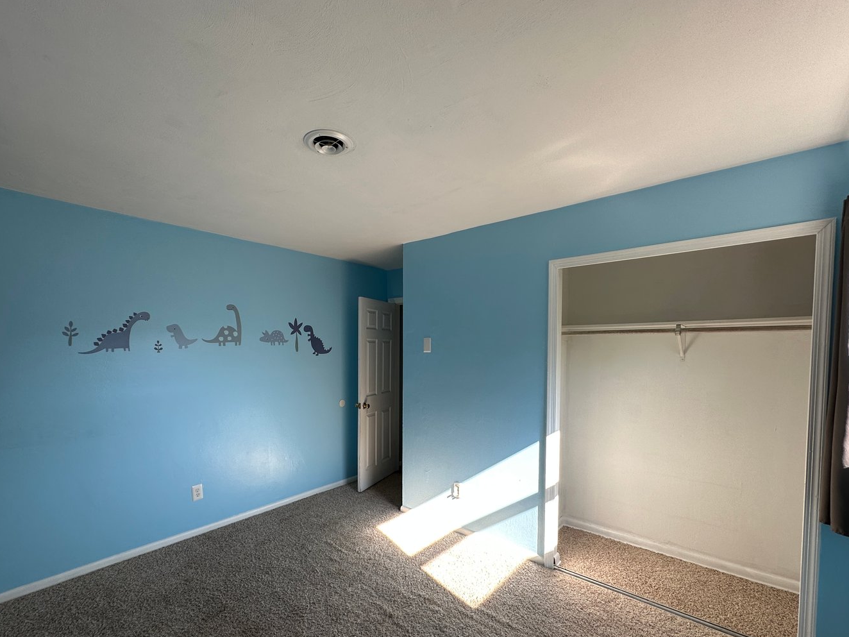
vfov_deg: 77.7
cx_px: 406
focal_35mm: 16
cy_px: 361
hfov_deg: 94.4
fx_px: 392
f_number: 2.2
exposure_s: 1/115
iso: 40
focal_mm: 2.22
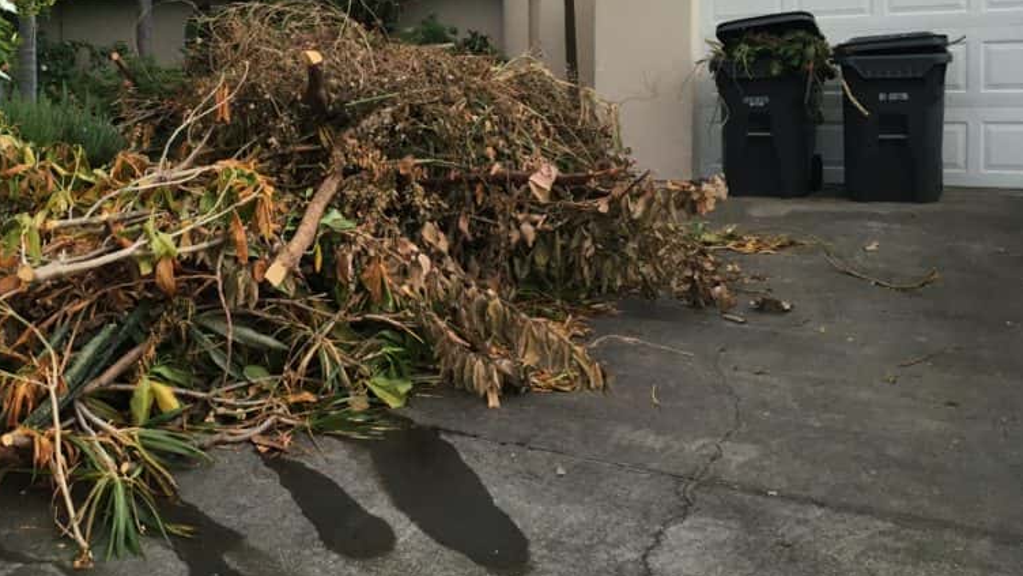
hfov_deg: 46.6
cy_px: 147
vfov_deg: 27.4
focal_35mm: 43
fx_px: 1166
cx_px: 335
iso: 64
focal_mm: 4.15
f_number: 2.2
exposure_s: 1/30
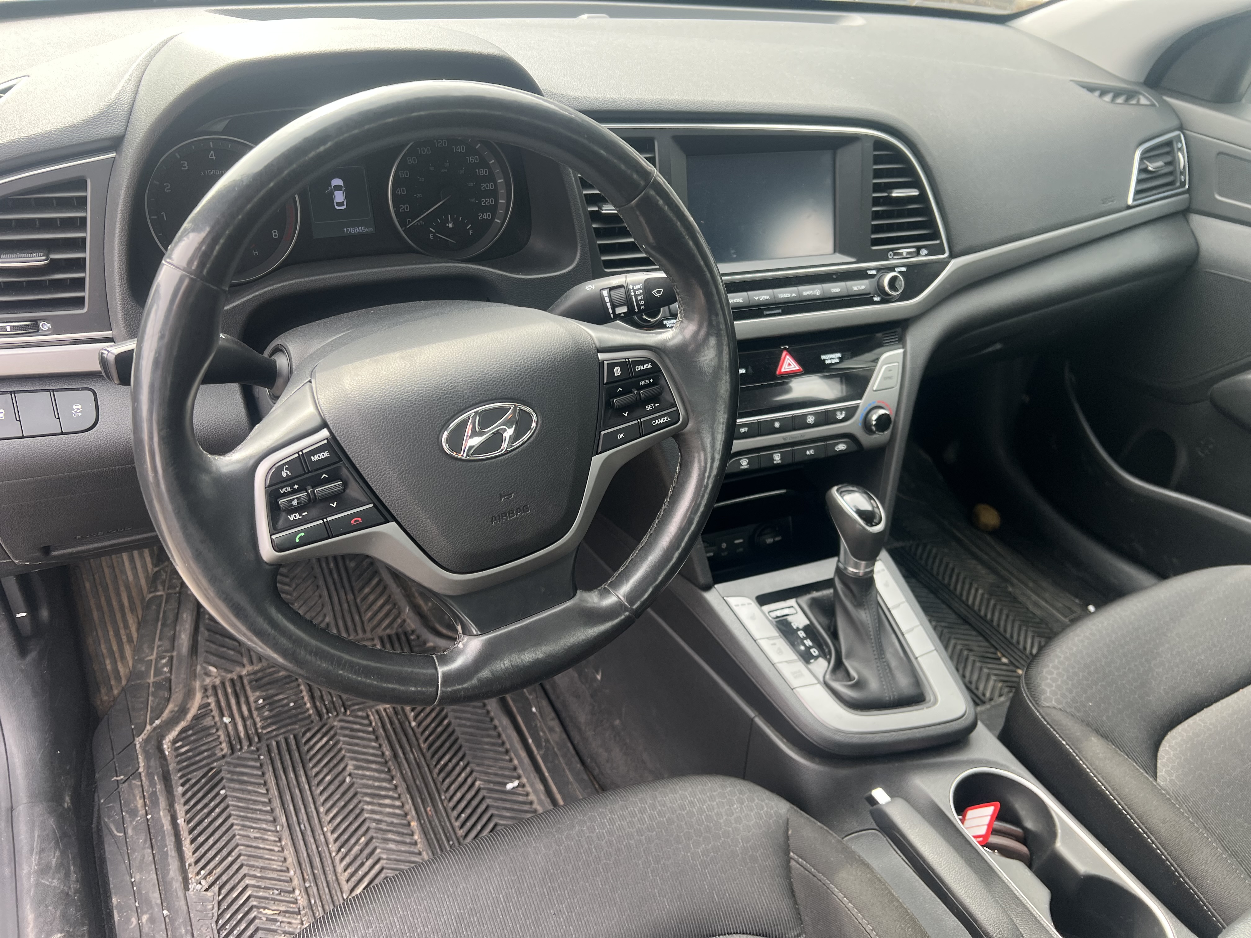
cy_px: 469
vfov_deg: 53.1
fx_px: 940
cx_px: 626
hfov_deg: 67.3
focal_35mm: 26
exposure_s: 1/151
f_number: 1.5
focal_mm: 5.7
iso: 50
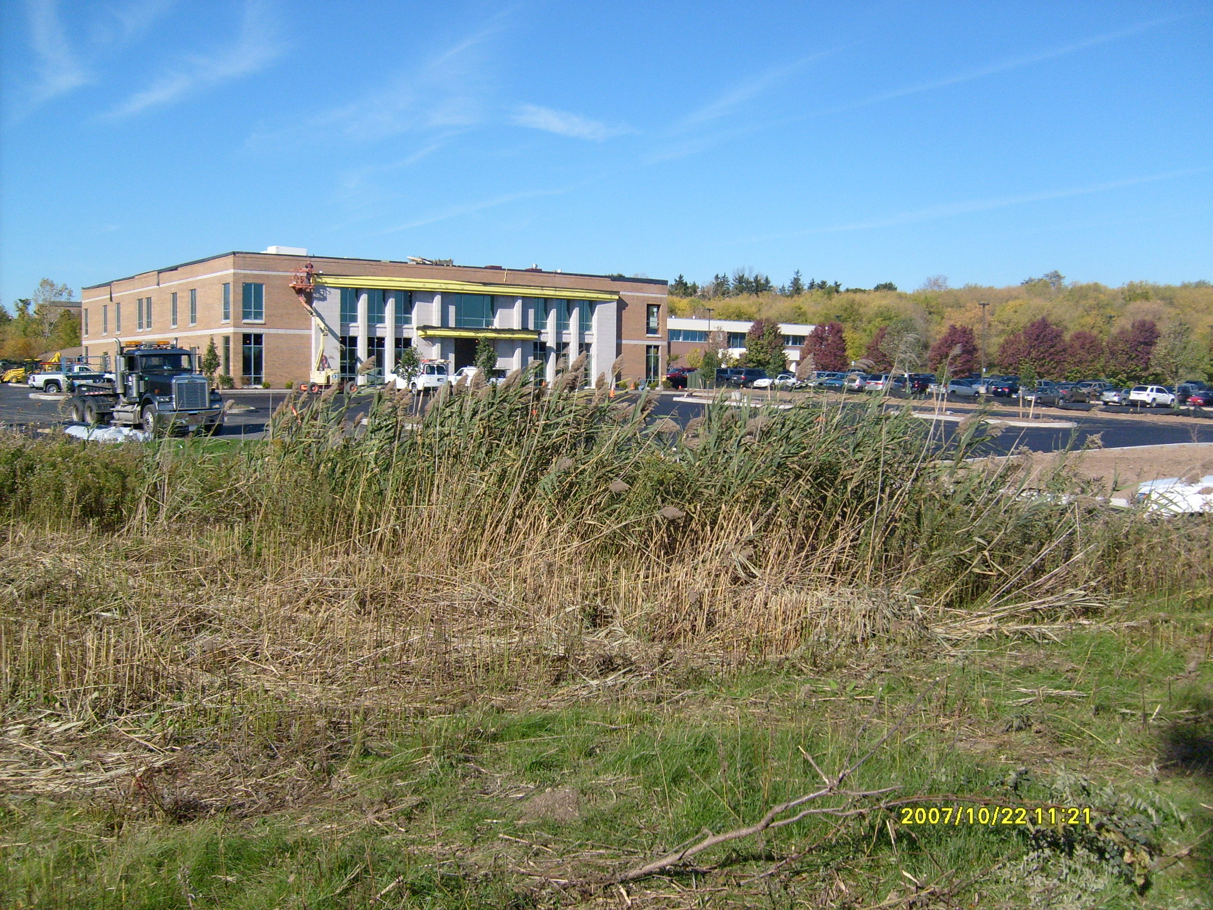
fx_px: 1226
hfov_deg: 52.6
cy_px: 455
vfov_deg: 40.7
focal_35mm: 35
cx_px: 606
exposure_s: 1/350
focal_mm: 5.8
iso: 80
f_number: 7.1
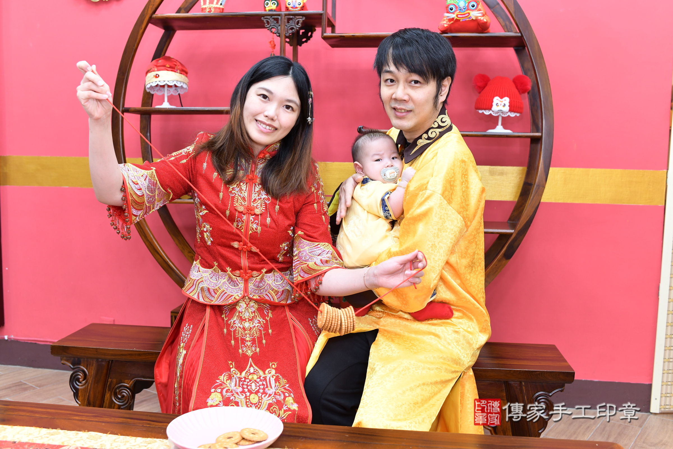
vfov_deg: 37.9
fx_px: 654
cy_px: 224
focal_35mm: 35
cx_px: 336
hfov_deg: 54.4
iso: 1000
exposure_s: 1/200
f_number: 4.5
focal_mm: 35
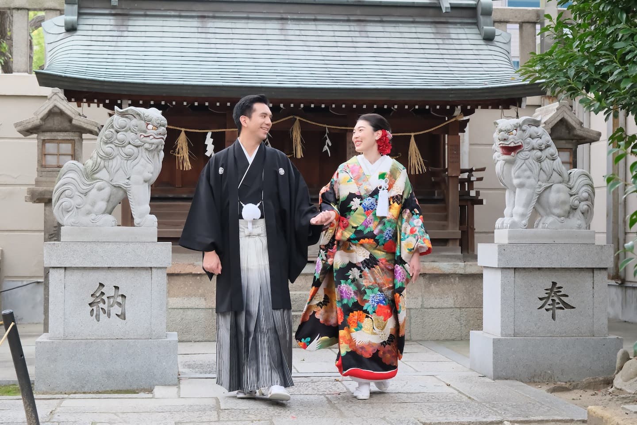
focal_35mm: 64
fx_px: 1132
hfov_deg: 31.4
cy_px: 212
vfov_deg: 21.2
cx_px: 318
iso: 1600
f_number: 5.6
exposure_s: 1/160
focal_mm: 42.9
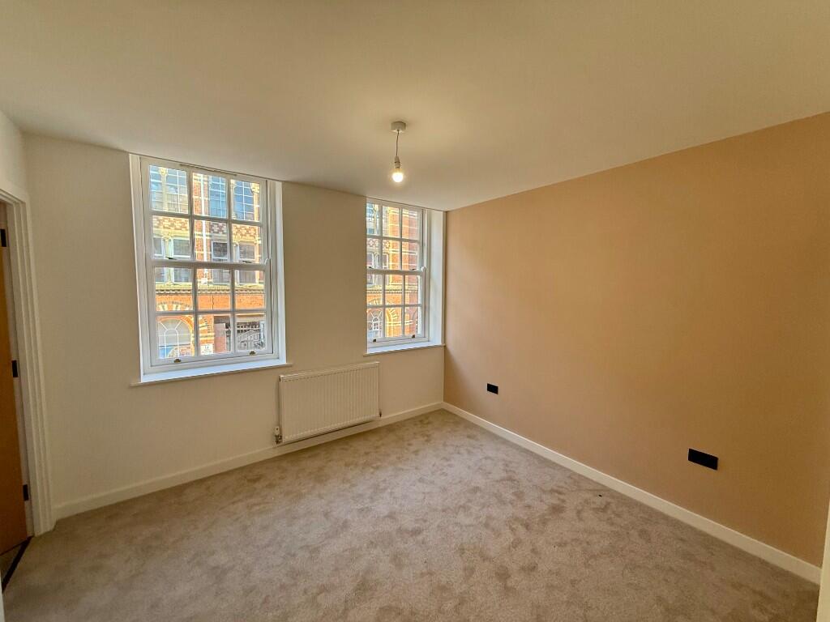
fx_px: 336
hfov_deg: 102.1
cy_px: 311
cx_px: 415
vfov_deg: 85.7
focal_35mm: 14
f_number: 2.2
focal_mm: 2.22
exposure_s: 1/100
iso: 125
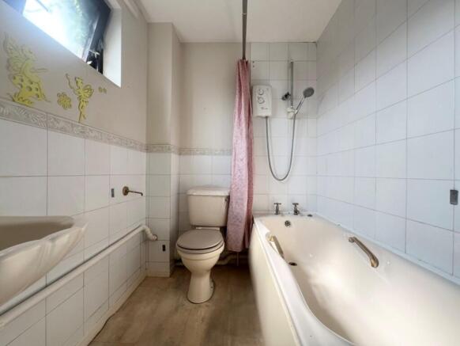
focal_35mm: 13
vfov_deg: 90.0
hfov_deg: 106.2
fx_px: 173
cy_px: 173
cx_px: 230
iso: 32
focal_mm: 1.57
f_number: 1.8
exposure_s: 1/145
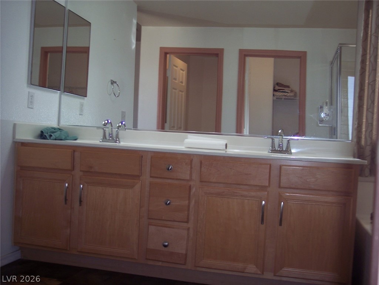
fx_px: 427
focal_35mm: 39
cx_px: 190
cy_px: 142
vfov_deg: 36.8
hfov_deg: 47.9
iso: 100
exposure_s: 1/60
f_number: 2.8
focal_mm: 8
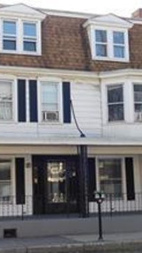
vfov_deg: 28.2
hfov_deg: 16.1
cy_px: 127
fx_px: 502
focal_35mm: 75
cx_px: 64
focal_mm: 9
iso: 125
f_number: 3.8
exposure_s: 1/320
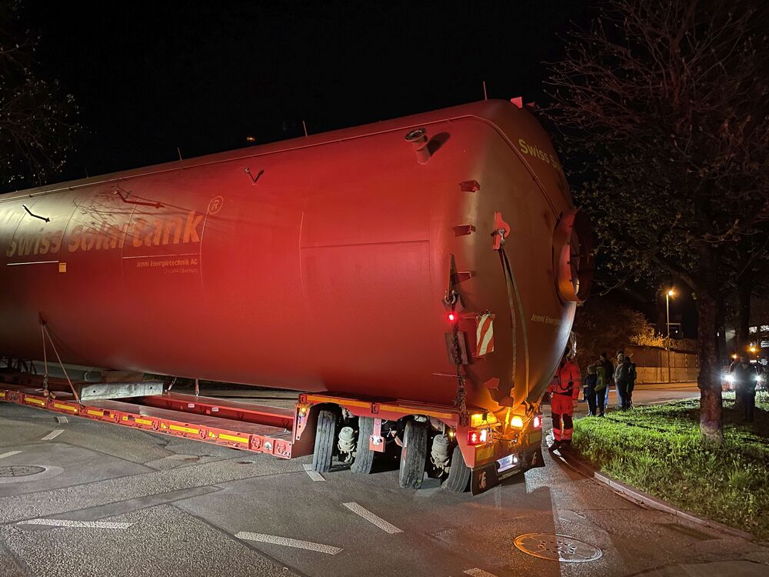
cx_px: 384
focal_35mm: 26
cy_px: 288
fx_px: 578
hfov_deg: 67.3
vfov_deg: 53.1
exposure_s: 1/17
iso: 800
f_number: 1.6
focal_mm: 4.2
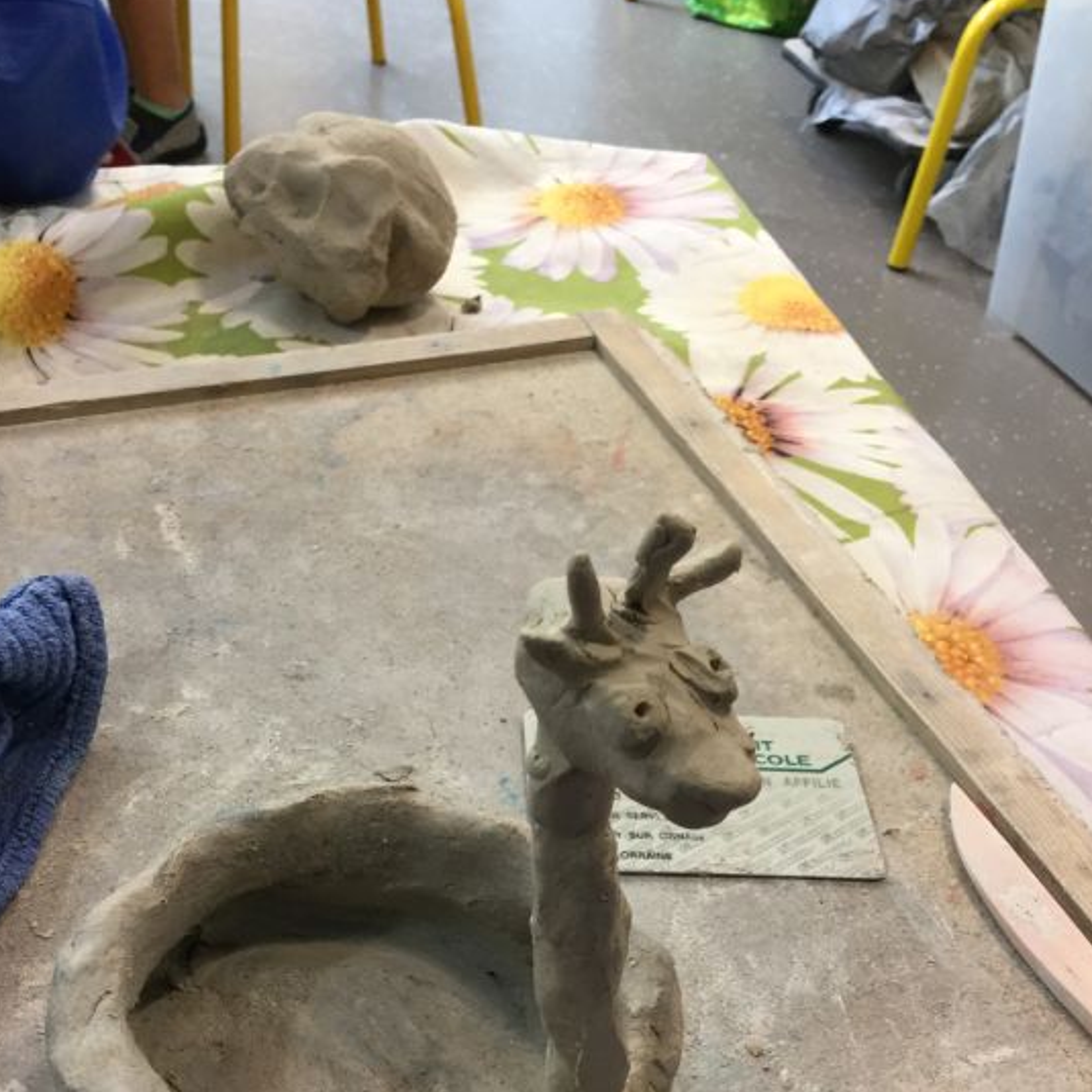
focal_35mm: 41
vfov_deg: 40.7
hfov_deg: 40.9
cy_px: 674
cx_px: 502
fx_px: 1463
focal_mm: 3.3
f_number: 2.4
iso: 80
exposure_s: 1/33
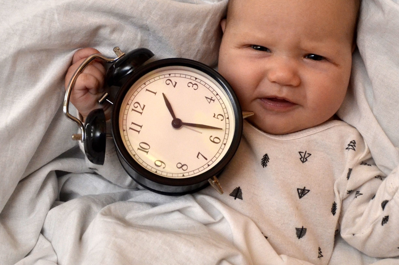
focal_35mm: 66
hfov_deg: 30.4
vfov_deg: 20.5
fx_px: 730
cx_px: 252
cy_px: 150
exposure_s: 1/60
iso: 800
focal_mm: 22
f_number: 4
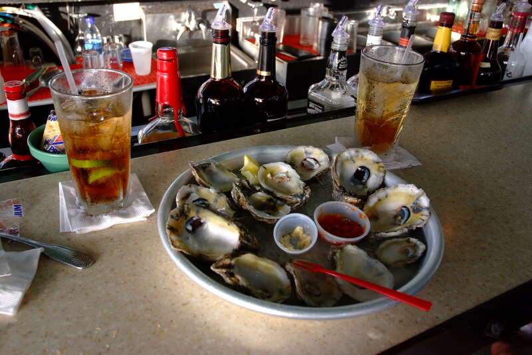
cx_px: 266
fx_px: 532
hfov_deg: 53.1
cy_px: 178
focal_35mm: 36
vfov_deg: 36.9
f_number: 5.6
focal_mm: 24
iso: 400
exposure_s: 1/125
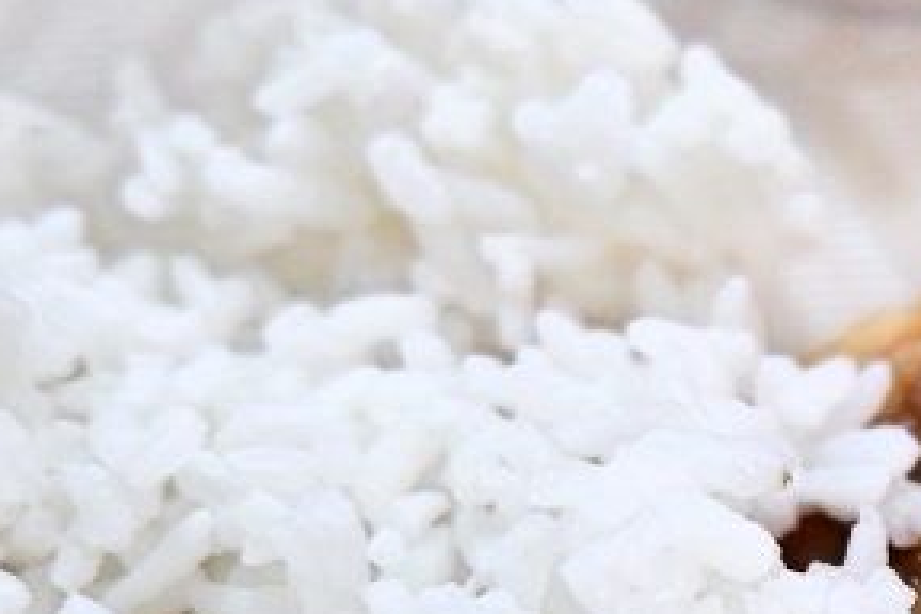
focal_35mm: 80
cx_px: 1142
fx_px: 2047
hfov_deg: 23.0
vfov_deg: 16.7
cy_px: 608
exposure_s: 1/40
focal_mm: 21.1
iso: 320
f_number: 4
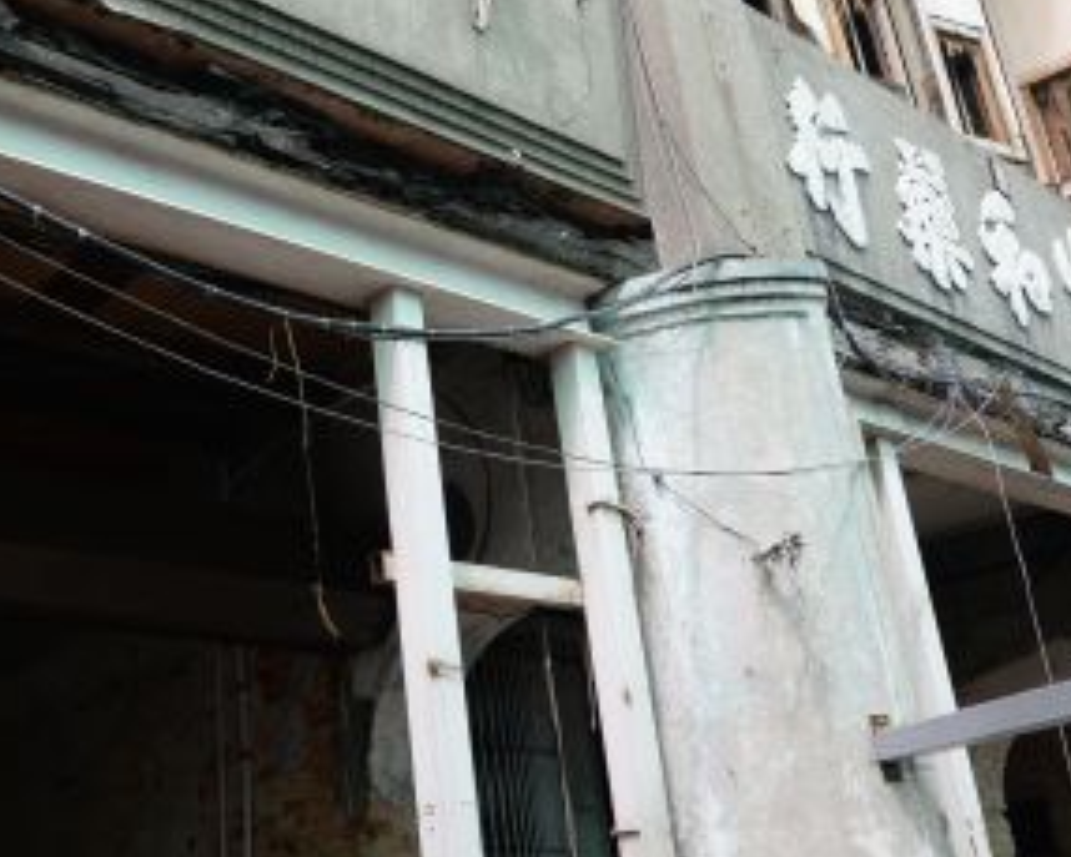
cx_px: 258
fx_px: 1332
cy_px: 421
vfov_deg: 35.7
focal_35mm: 42
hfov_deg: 42.4
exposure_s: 1/1250
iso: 1000
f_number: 5
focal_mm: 16
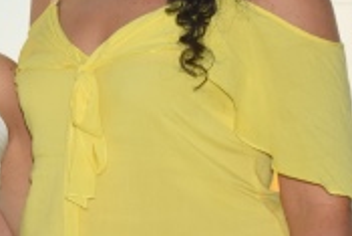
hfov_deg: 15.9
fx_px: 1204
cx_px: -97
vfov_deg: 11.1
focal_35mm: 123
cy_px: -7
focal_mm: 32
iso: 800
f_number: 7.1
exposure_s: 1/200
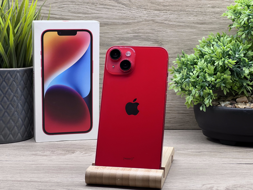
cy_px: 95
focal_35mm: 77
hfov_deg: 25.3
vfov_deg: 19.1
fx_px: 563
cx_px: 126
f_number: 2.8
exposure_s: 1/100
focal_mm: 9
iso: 100
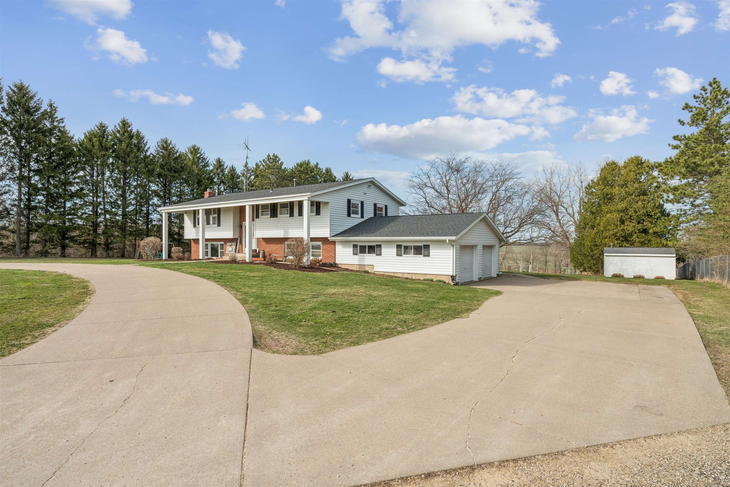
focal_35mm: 19
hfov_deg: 86.9
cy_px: 244
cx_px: 365
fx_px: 385
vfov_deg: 64.6
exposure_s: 1/800
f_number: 14
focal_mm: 19
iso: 800
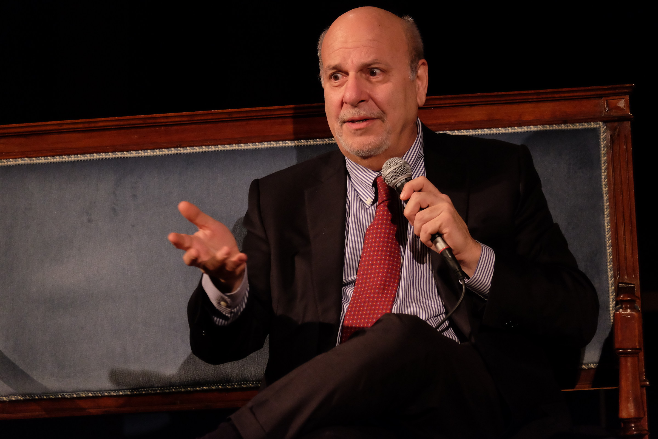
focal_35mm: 285
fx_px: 5209
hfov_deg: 7.2
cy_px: 220
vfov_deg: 4.8
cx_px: 329
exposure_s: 1/80
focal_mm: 190.3
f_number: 4.8
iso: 3200
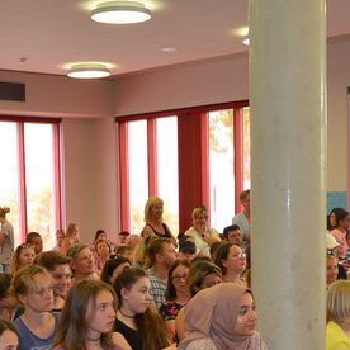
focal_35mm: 83
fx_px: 949
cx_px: 157
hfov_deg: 20.9
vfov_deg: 20.0
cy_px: 384
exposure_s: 1/60
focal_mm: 18
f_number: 3.5
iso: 720
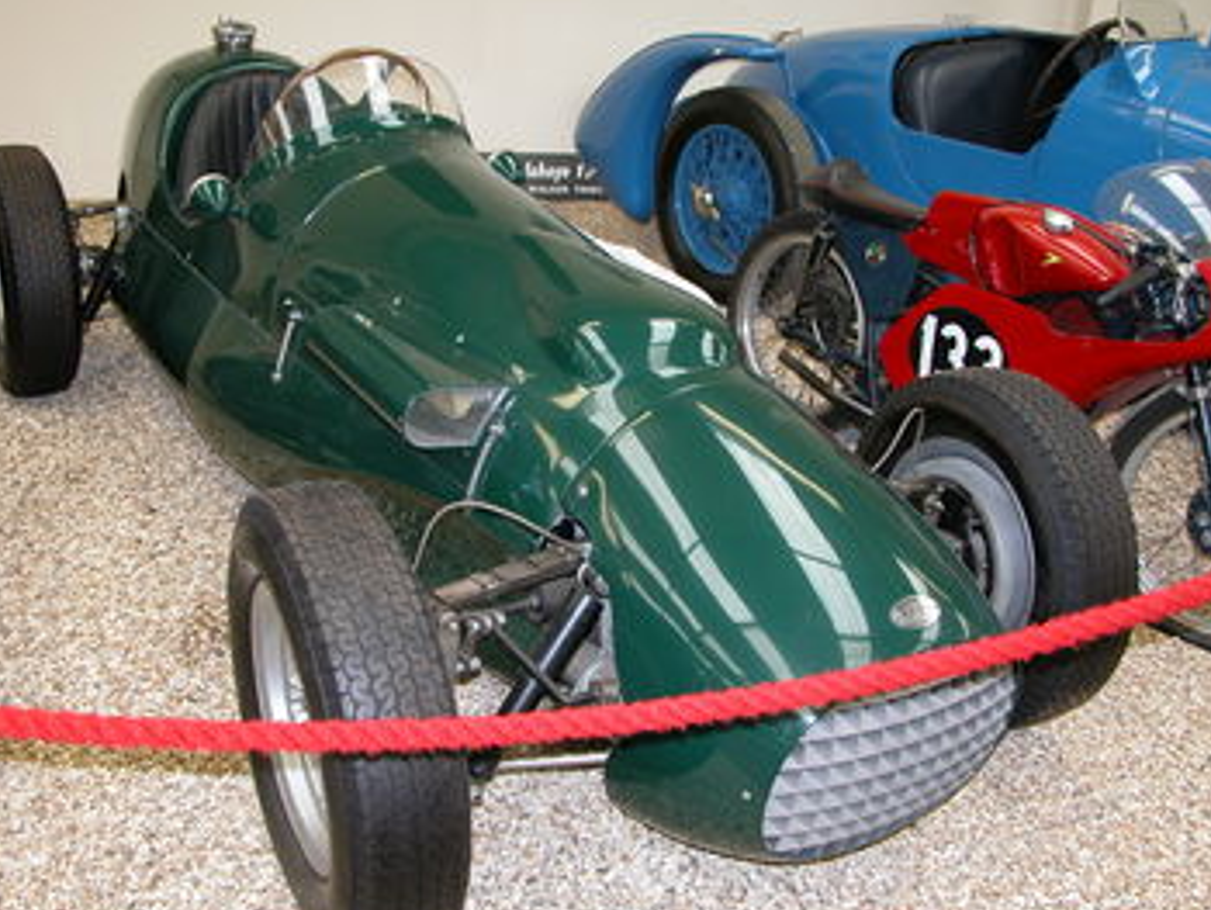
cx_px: 554
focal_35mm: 40
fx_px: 1400
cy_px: 450
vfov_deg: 36.0
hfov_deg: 46.7
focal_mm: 8.9
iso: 100
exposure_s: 1/30
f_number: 2.8
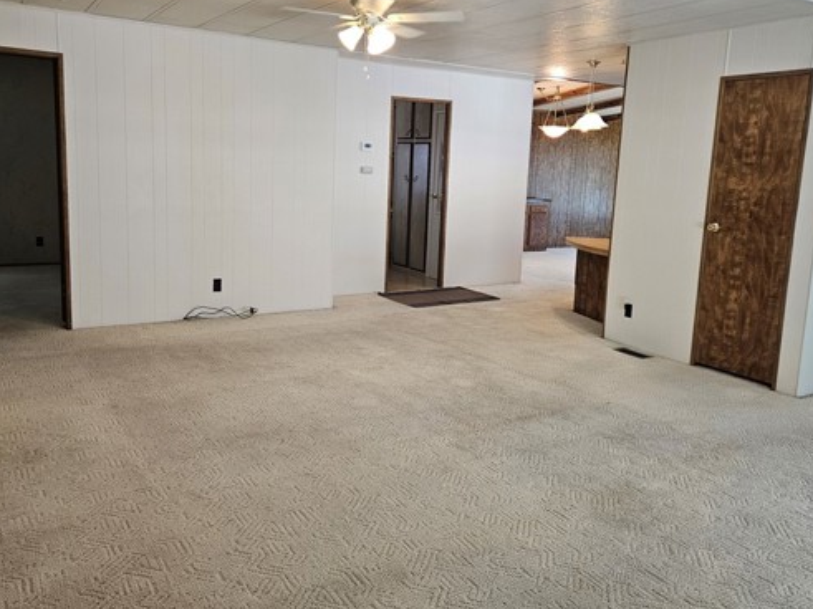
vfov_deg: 46.7
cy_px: 265
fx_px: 704
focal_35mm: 30
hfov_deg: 60.0
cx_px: 407
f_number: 1.8
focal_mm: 5.4
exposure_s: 1/120
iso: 160
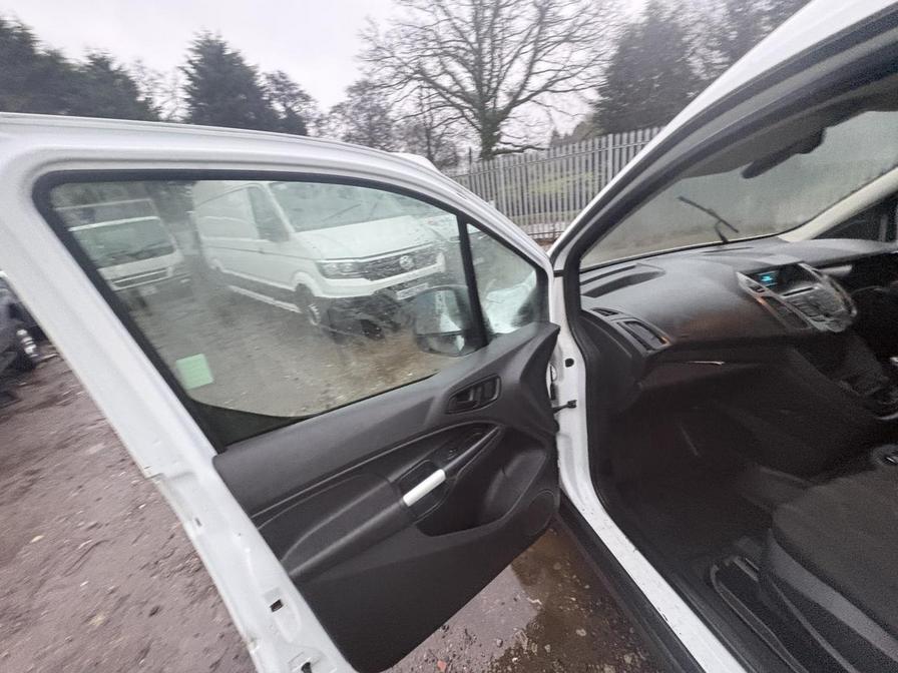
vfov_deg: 85.7
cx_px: 449
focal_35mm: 14
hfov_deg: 102.1
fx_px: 363
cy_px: 336
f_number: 2.2
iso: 800
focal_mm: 2.22
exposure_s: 1/60
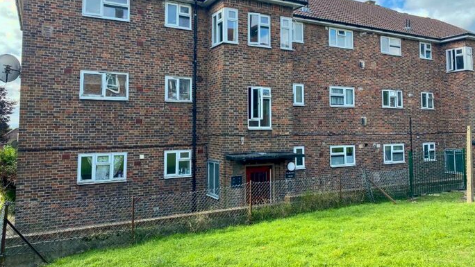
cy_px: 101
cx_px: 239
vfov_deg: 39.9
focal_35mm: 29
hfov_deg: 66.1
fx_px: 365
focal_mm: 4.25
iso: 32
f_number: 1.8
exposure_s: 1/702
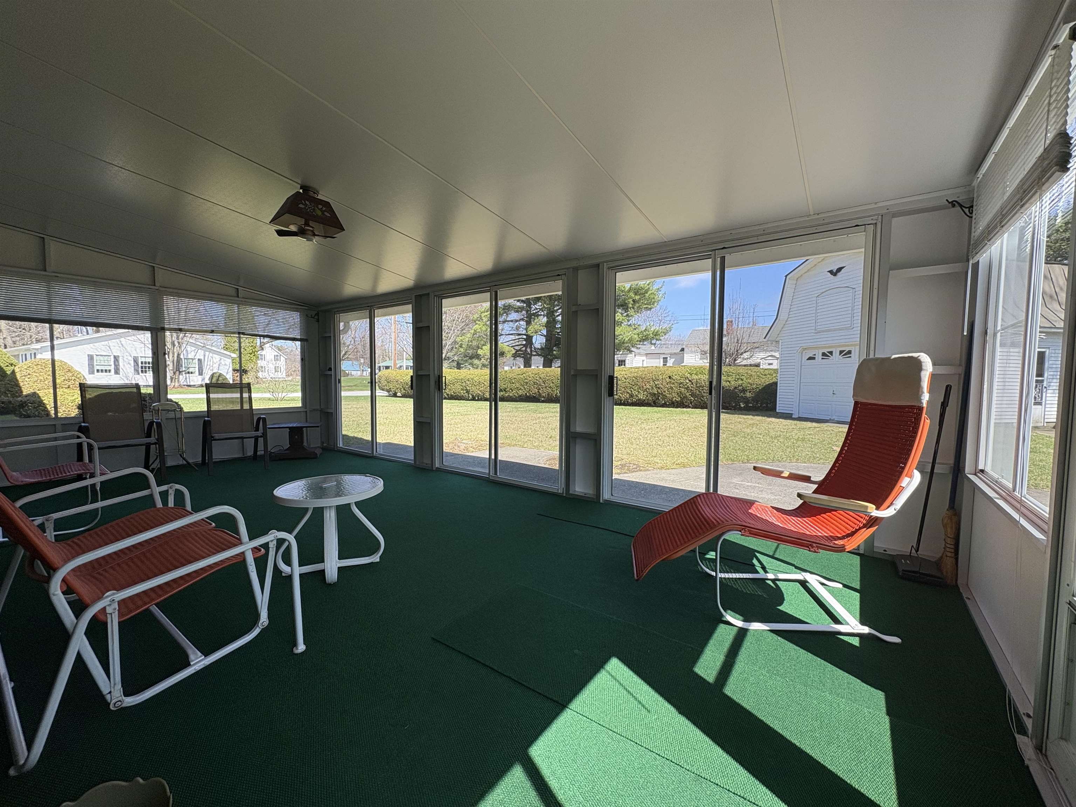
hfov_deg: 102.1
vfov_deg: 85.7
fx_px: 435
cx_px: 538
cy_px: 404
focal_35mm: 14
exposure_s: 1/505
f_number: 2.2
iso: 40
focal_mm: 2.22
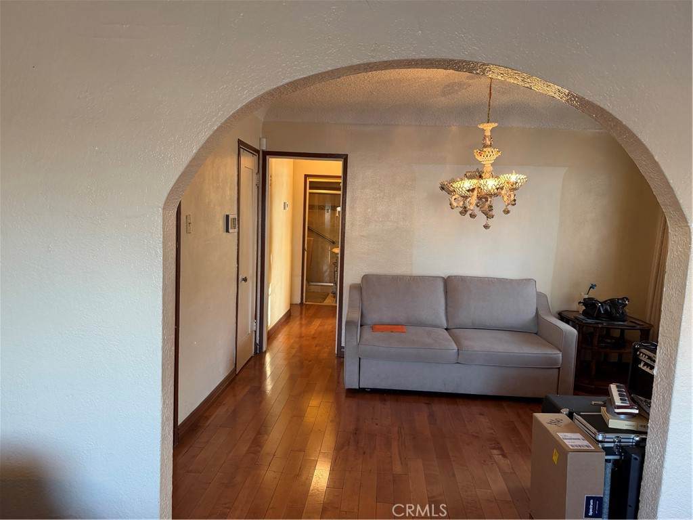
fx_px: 480
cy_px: 260
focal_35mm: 24
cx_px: 346
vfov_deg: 56.8
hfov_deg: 71.6
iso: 160
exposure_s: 1/60
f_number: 1.78
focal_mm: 6.76
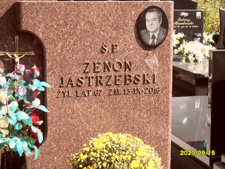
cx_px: 112
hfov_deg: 24.4
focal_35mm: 80
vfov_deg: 18.4
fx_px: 520
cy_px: 84
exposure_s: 1/180
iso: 80
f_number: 4.2
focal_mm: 13.2
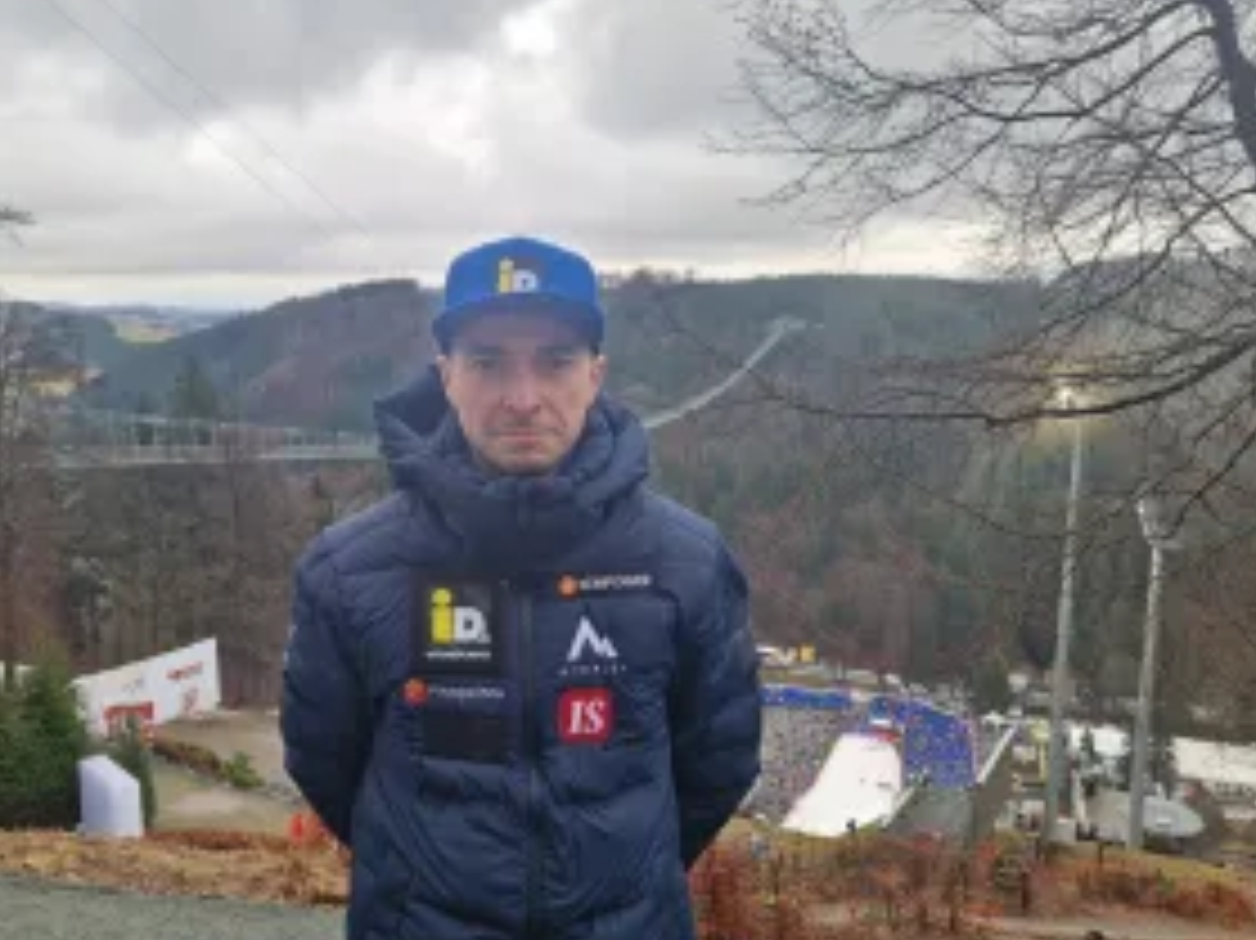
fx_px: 1197
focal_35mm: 33
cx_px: 464
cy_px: 490
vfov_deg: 42.9
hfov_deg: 54.7
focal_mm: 5.4
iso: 50
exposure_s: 1/180
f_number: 1.8
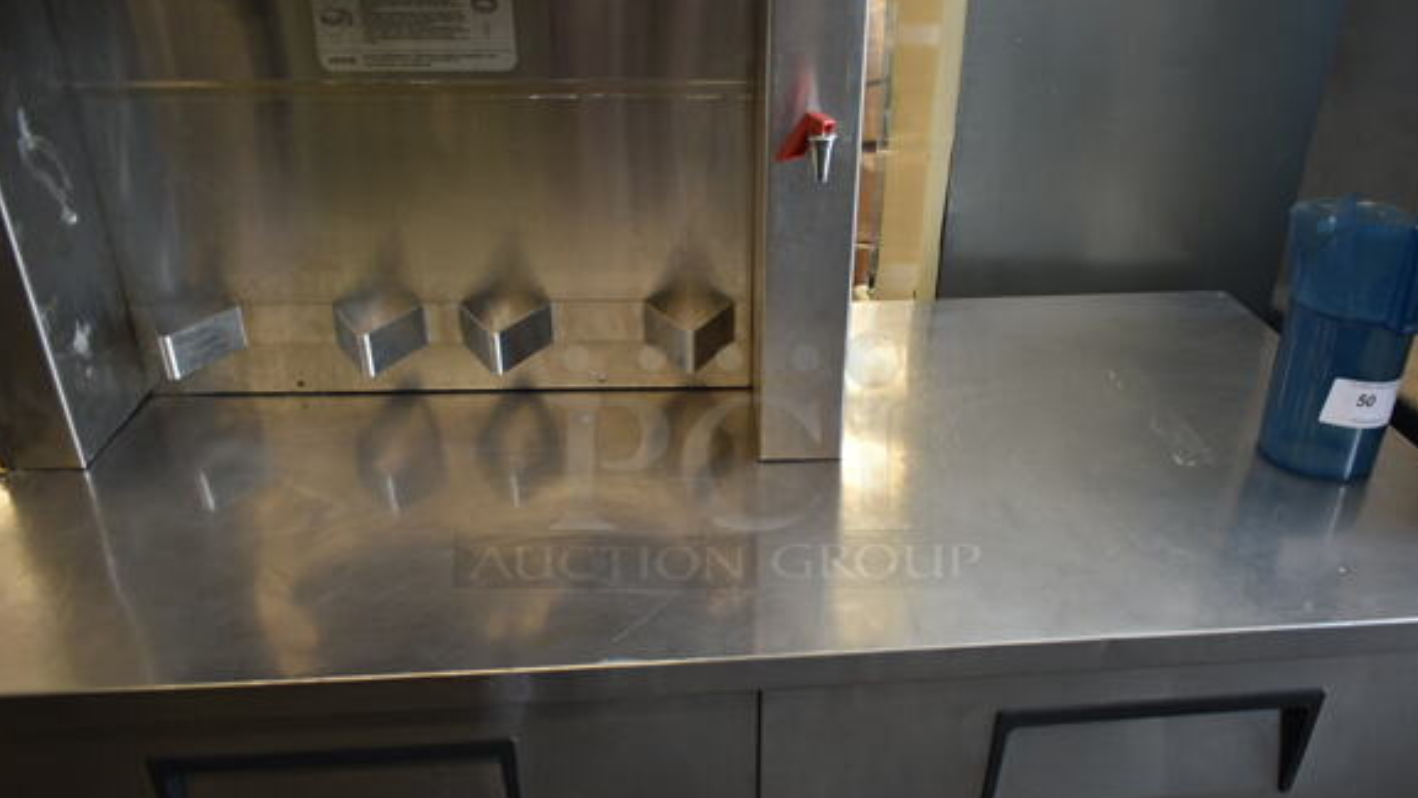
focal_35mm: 30
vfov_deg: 38.9
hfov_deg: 64.3
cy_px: 458
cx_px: 729
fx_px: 1128
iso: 140
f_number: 3.5
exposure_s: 1/30
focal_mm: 18
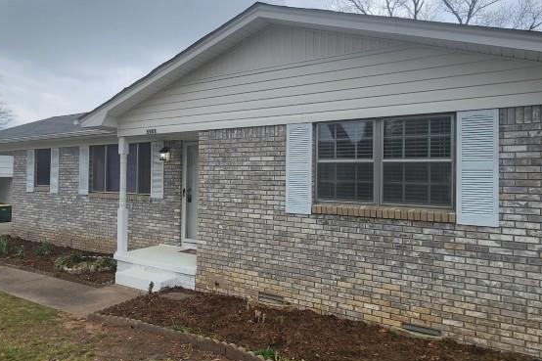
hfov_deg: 70.6
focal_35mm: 25
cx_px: 211
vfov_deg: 51.2
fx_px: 376
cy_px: 171
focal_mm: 2.2
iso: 50
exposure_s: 1/792
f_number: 2.2
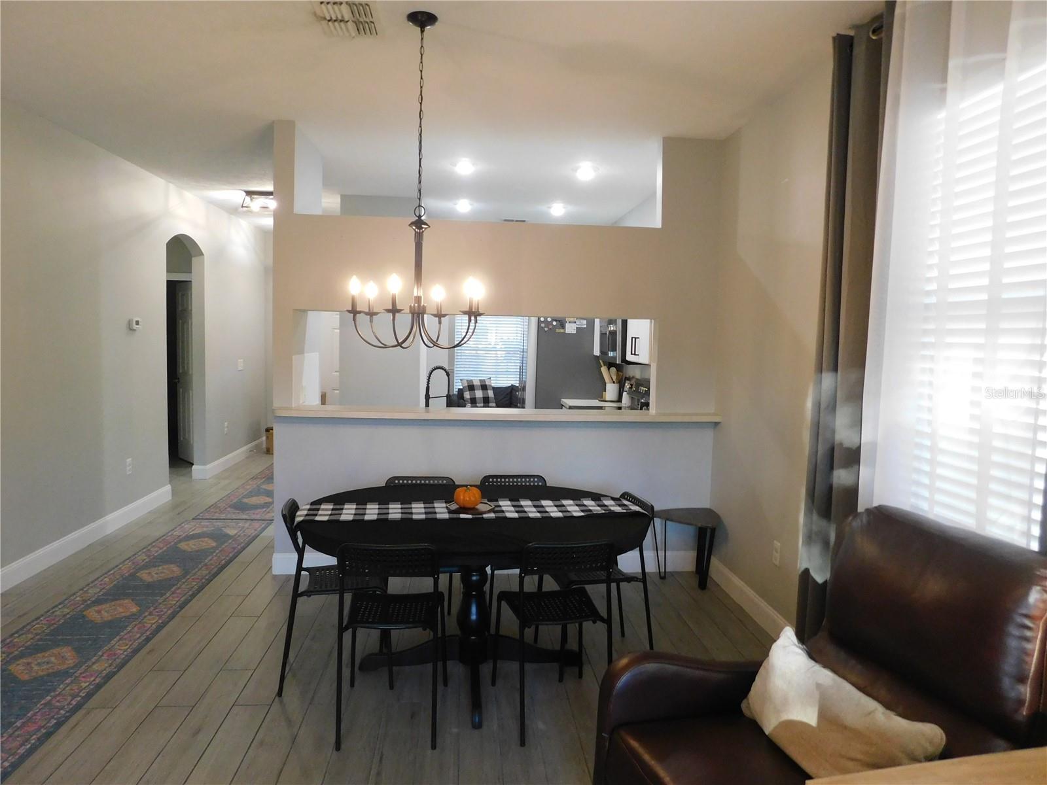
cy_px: 392
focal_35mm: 23
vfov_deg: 58.9
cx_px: 524
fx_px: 696
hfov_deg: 73.9
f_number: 3
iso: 400
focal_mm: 4
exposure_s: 1/25
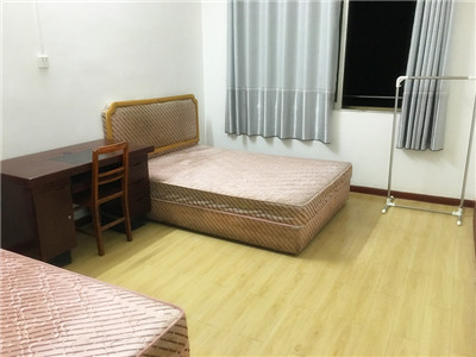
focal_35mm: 29
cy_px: 178
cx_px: 238
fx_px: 399
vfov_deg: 48.2
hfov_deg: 61.7
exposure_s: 1/8
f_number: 2.2
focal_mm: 4.15
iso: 100
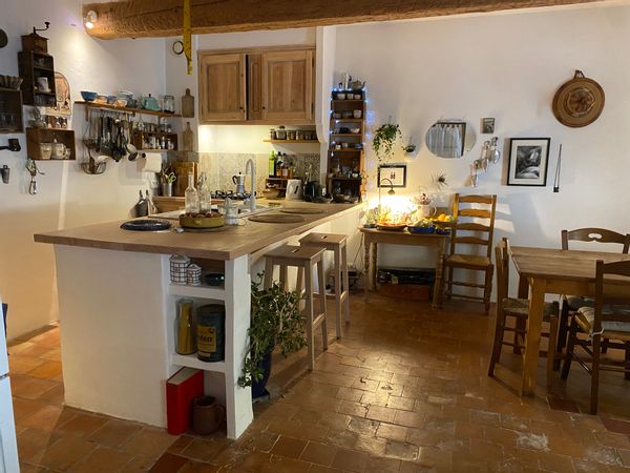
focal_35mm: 26
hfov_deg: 67.3
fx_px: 473
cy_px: 236
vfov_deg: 53.1
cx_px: 315
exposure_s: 1/50
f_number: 1.8
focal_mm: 4.25
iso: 500
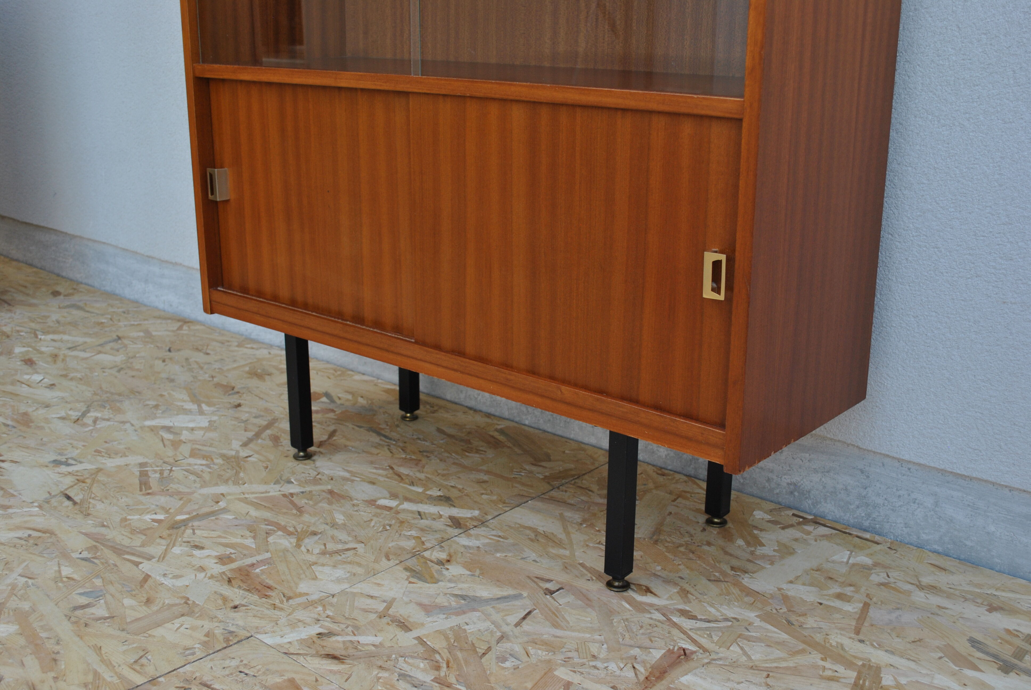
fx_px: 1118
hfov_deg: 49.5
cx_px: 516
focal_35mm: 39
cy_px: 345
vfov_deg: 34.3
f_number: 5.6
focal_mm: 26
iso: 200
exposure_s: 1/125
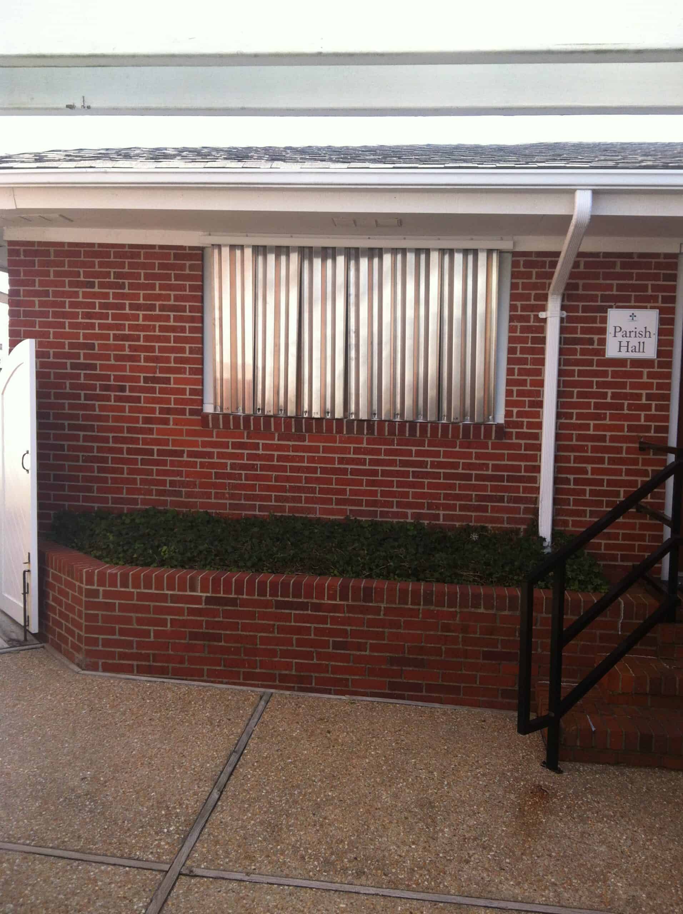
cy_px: 457
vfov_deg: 52.7
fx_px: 923
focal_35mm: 35
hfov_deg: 40.6
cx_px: 342
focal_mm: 3.85
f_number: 2.8
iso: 80
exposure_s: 1/293
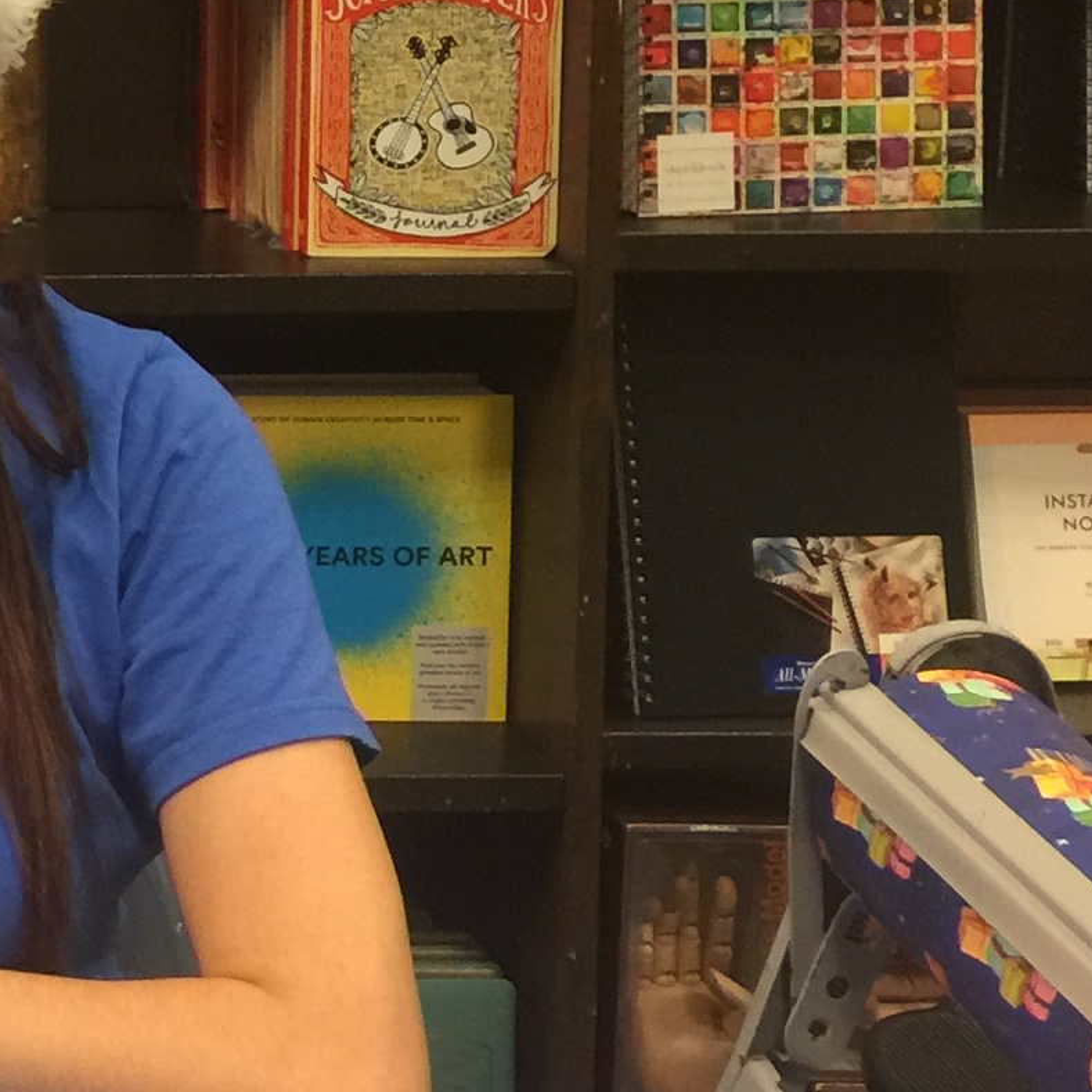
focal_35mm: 106
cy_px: -126
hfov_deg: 13.8
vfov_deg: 15.9
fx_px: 3783
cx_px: -1129
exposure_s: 1/15
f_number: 2.2
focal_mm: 4.15
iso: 50
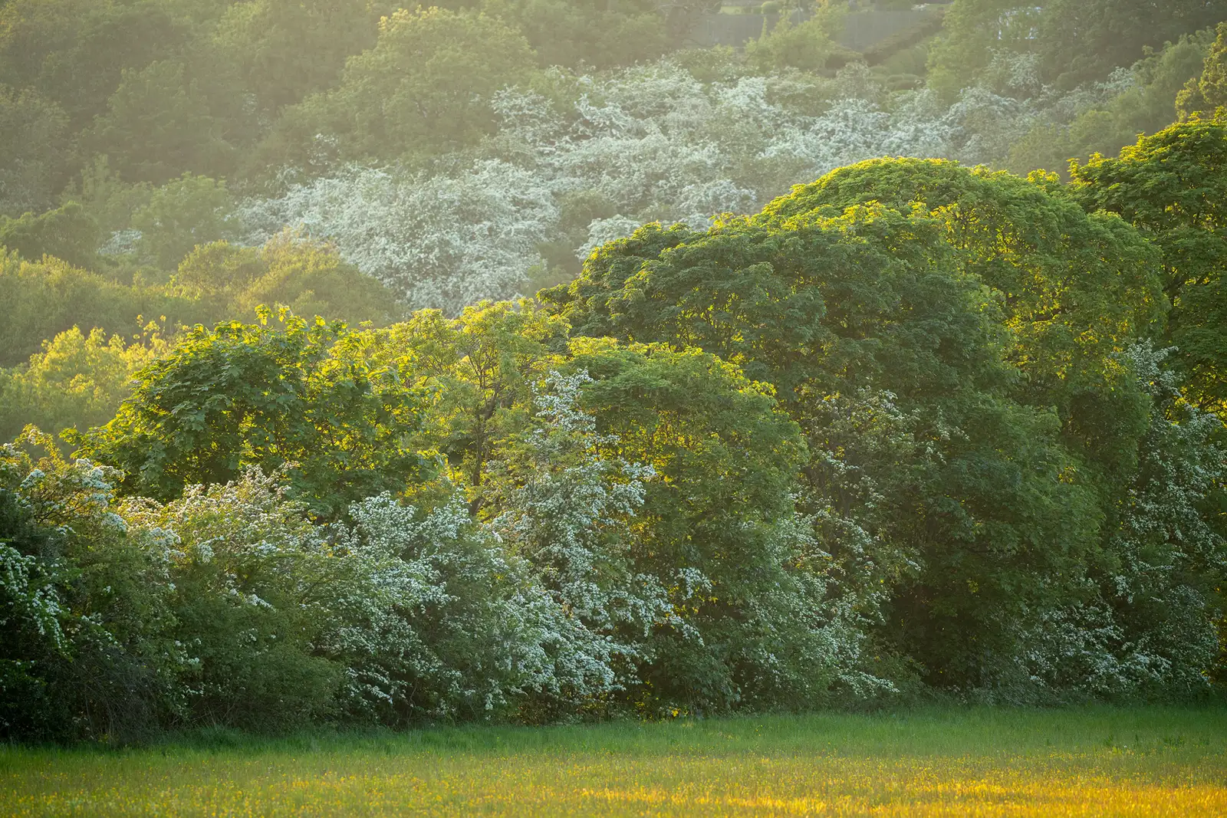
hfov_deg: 8.5
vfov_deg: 5.7
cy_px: 409
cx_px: 614
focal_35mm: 241
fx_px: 8214
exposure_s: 1/500
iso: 400
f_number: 5
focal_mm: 241
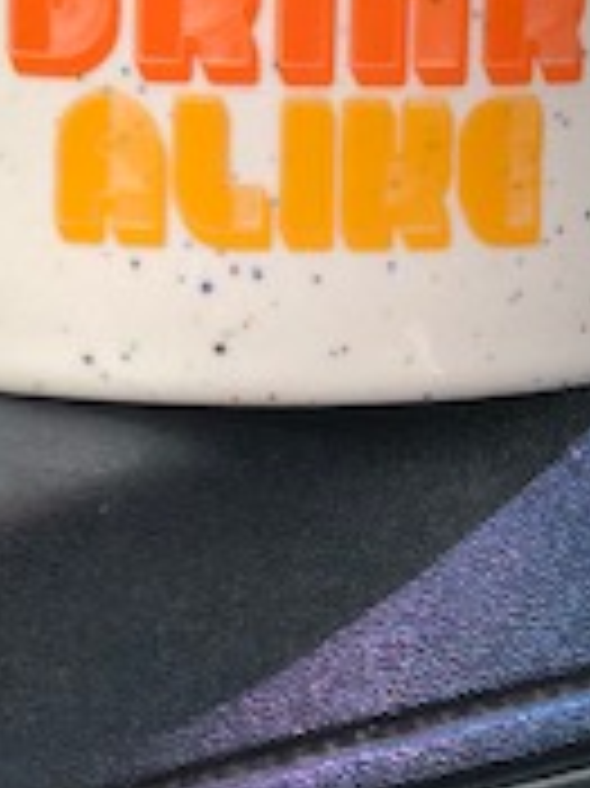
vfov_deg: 10.3
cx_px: 748
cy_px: -99
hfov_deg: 7.7
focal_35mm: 190
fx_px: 4323
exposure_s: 1/60
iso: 50
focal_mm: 6
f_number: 2.4
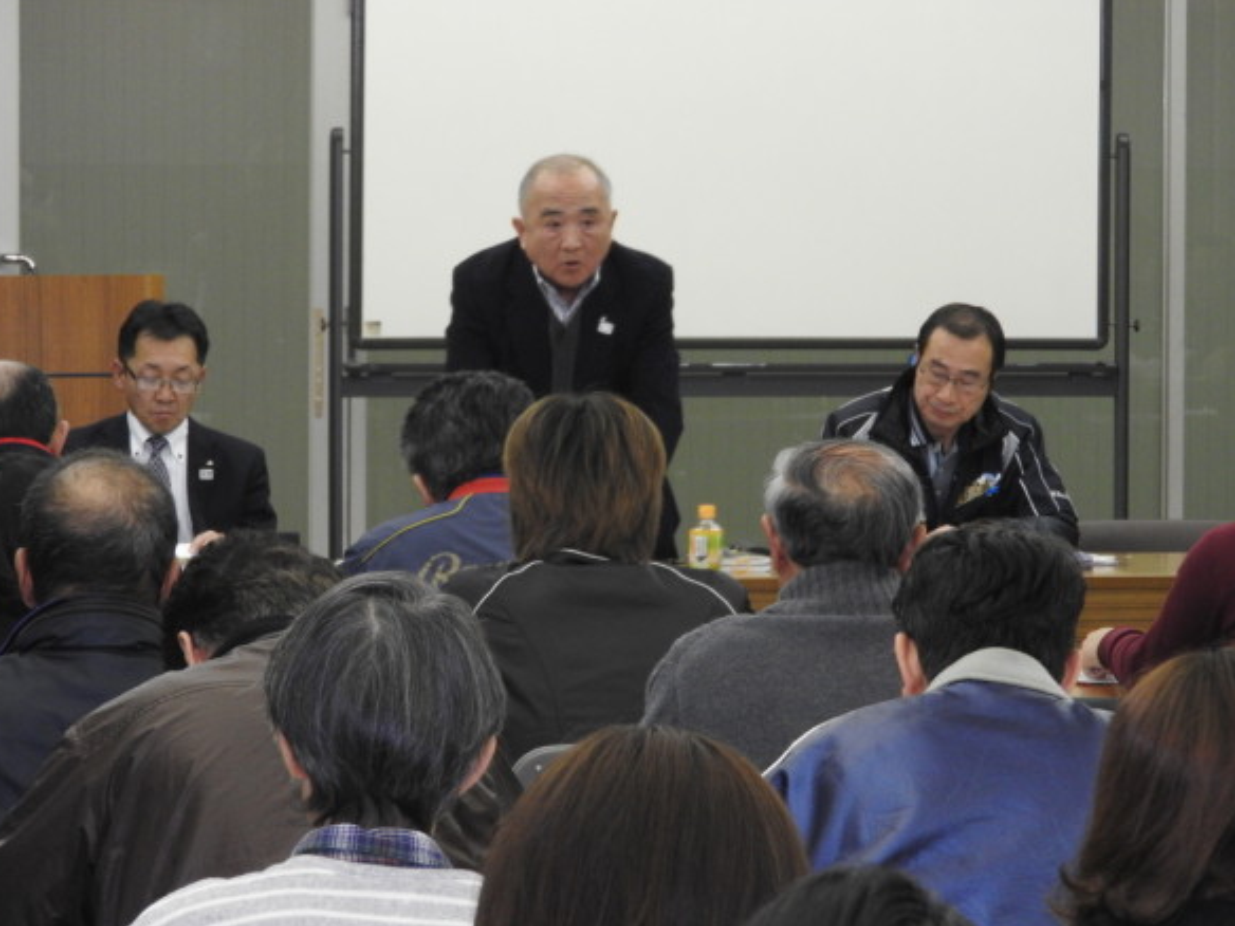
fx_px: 6600
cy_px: 471
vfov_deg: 8.0
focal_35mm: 185
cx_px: 603
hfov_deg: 10.7
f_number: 5.3
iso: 500
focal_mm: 32.2
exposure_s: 1/60
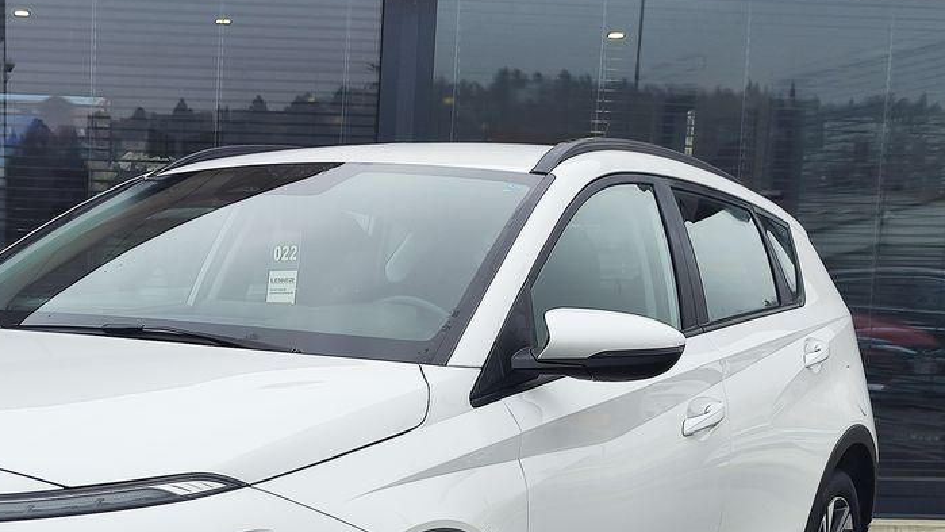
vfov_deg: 26.1
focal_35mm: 43
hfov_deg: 44.7
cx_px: 168
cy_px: 547
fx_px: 1077
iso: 50
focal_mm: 7.01
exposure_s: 1/128
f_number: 1.69
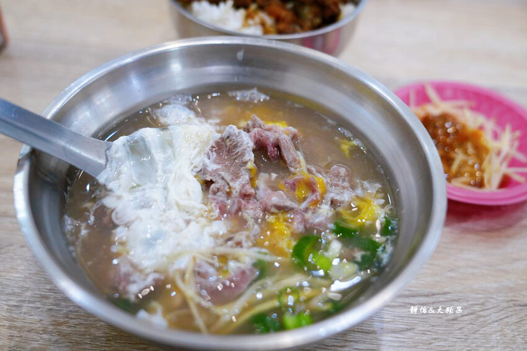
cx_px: 264
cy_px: 176
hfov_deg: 49.6
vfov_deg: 34.2
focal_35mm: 39
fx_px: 571
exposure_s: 1/50
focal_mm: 39
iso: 320
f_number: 4.5
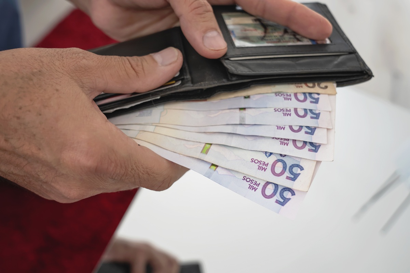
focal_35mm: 36
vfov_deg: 36.9
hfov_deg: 53.1
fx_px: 410
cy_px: 136
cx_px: 205
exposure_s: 1/40
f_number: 3.5
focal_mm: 24
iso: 400
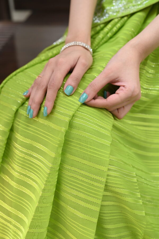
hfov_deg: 37.8
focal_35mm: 35
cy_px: 120
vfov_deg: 54.5
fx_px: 232
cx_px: 80
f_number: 4
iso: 1000
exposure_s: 1/250
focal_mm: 35
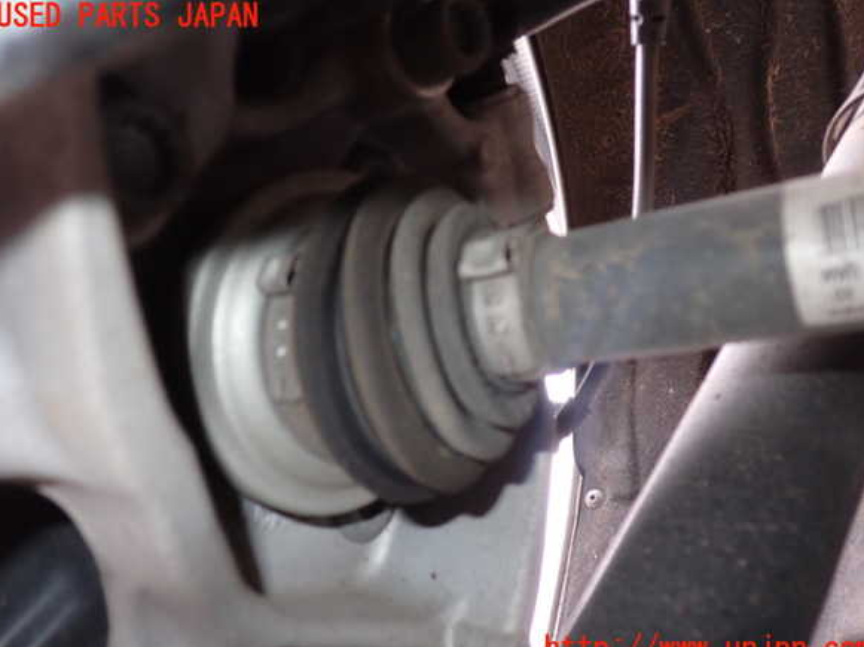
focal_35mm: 31
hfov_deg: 58.4
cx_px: 434
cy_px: 333
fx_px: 773
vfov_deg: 45.4
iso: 200
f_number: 2.3
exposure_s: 1/30
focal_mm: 5.4
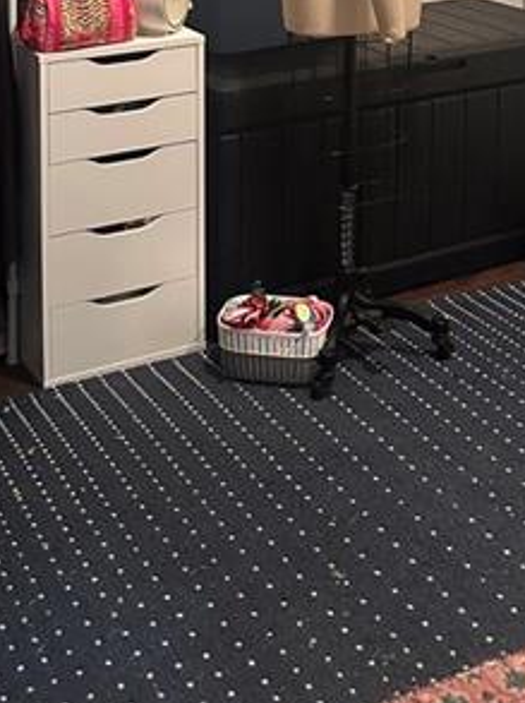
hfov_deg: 23.2
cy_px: -103
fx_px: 1277
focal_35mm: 63
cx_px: 316
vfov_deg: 27.6
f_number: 1.78
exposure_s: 1/60
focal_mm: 6.86
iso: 800
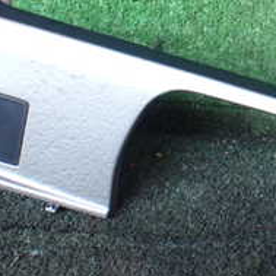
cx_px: 294
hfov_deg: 19.9
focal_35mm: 84
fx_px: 758
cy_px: 37
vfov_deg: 20.3
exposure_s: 1/50
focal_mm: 5.4
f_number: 2.3
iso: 800
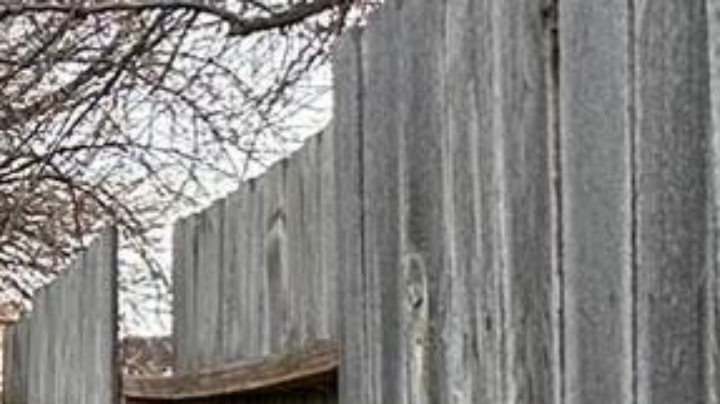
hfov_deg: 12.4
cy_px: 474
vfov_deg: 10.9
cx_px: -1262
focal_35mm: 109
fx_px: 2080
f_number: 2.2
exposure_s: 1/504
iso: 40
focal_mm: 2.22
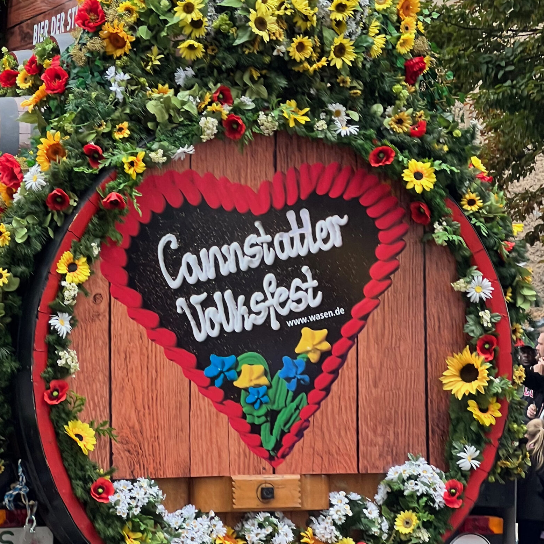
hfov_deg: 15.5
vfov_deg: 15.5
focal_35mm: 112
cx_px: 217
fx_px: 1991
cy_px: 214
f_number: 2.8
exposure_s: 1/99
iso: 80
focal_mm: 9
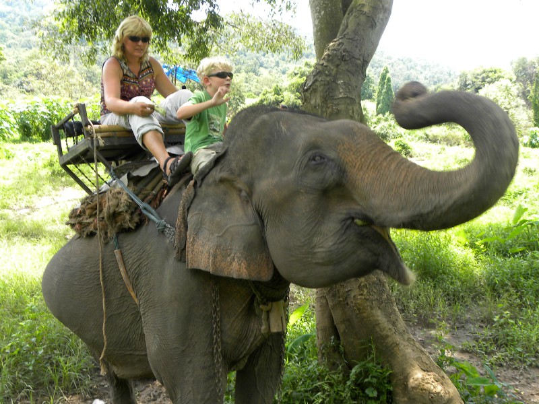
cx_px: 270
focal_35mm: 26
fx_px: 405
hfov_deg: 67.3
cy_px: 202
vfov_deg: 53.1
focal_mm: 4.6
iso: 64
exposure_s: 1/86
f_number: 3.5
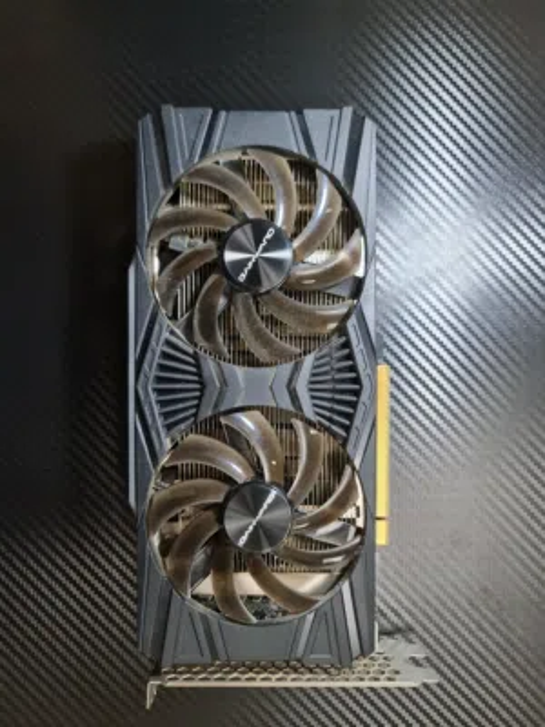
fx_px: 525
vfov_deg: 69.4
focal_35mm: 25
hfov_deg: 54.9
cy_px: 364
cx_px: 272
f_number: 1.8
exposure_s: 1/50
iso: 500
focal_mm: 7
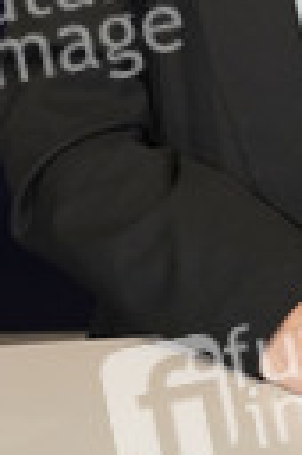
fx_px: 1577
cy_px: -146
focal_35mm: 125
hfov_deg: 10.7
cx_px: 387
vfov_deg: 15.6
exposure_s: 1/125
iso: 2000
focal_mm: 40
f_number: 5.6
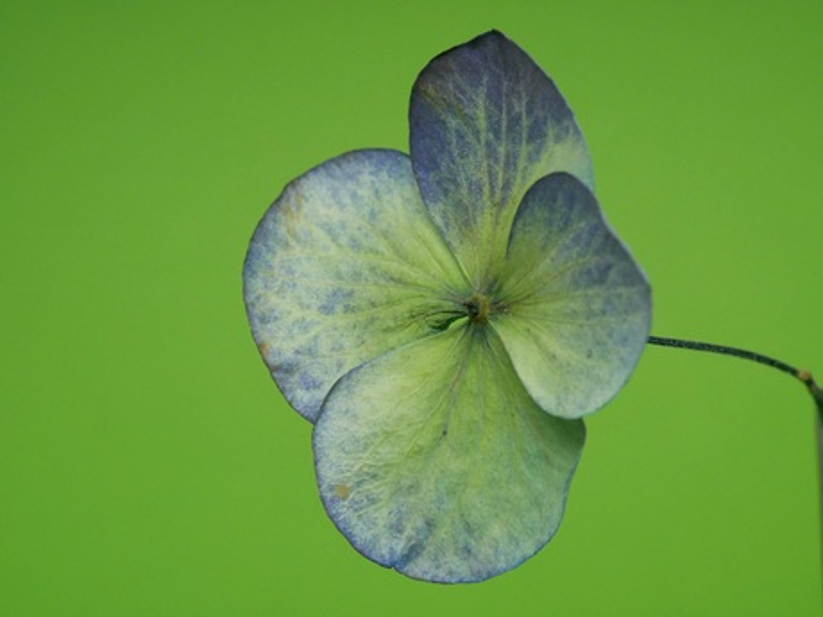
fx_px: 2853
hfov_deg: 16.4
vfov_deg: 12.3
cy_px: 308
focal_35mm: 120
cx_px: 412
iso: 1600
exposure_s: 1/125
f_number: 8
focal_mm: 60
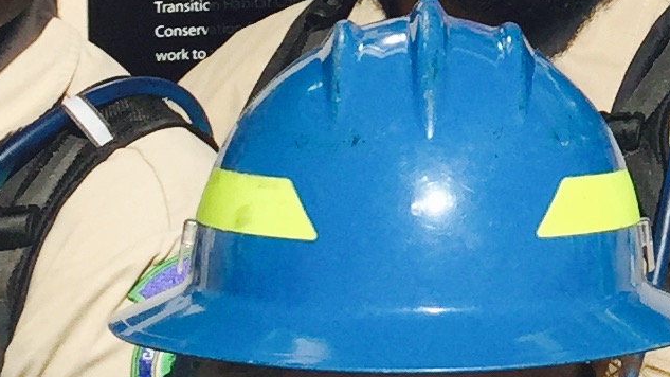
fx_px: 2896
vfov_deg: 7.3
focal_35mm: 163
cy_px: -182
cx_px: 996
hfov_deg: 12.6
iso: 32
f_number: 2.2
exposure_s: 1/3300
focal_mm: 4.15
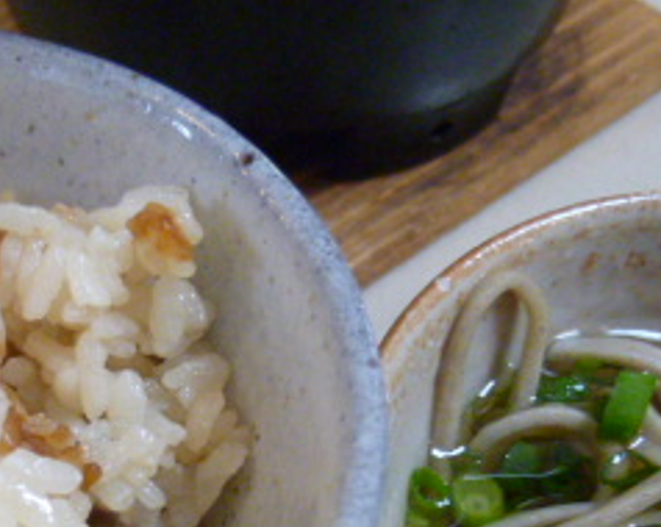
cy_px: 533
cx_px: 131
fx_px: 1231
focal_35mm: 63
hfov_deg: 29.4
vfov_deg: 23.2
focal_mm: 4.3
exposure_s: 1/40
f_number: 2.2
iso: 400
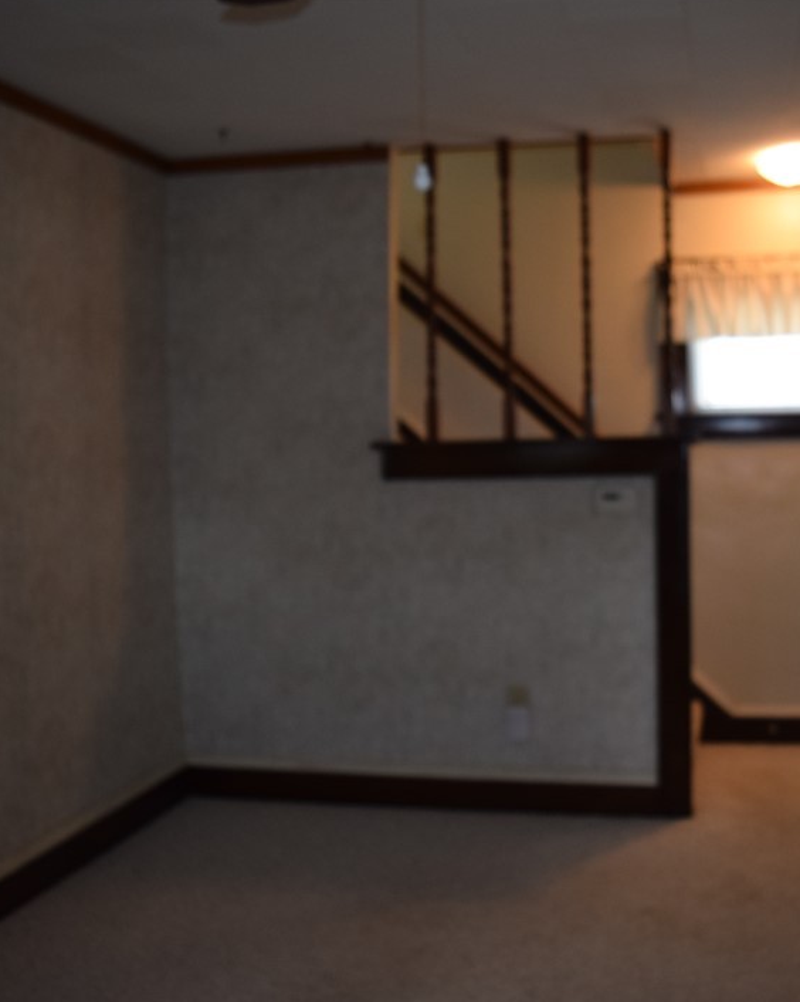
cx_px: 538
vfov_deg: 46.9
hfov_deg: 37.8
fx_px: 1155
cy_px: 505
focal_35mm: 39
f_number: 3.5
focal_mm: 18
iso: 800
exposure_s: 1/60
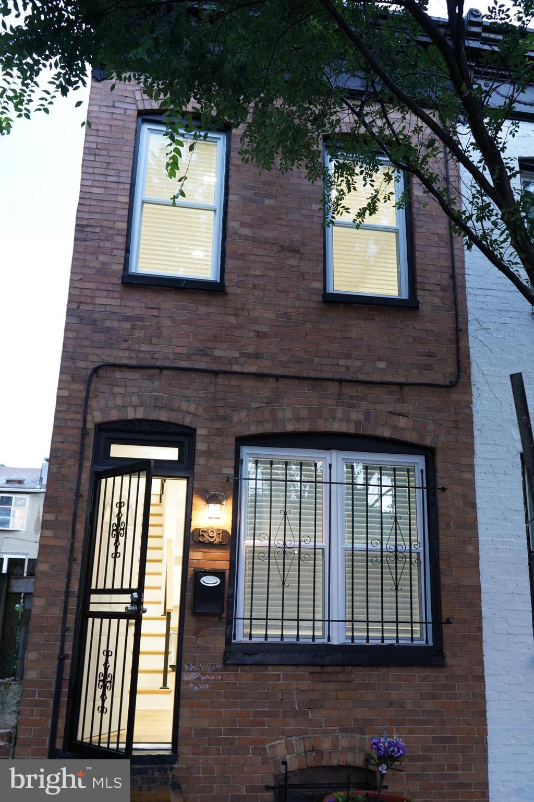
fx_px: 712
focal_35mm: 32
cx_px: 267
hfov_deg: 41.1
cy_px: 401
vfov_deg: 58.7
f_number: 4
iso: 1250
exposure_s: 1/40
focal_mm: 32
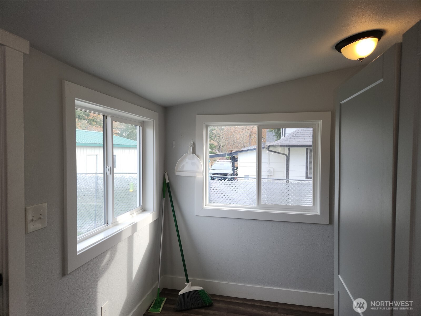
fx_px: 280
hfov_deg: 73.9
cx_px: 210
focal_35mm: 23
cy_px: 158
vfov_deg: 58.9
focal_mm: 5.4
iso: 25
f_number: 1.8
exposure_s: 1/120
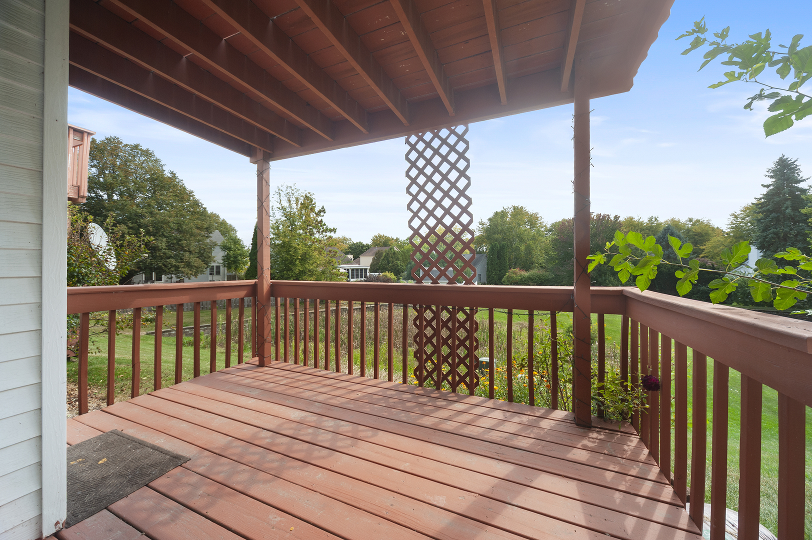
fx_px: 270
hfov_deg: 112.7
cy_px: 270
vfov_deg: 89.9
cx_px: 406
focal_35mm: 12
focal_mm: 12
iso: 320
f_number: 8
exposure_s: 1/125
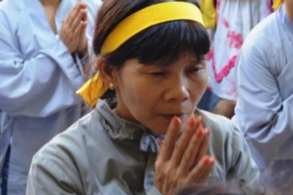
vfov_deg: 12.3
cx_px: 38
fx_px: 895
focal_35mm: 110
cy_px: -9
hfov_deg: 18.3
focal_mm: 34
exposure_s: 1/30
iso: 400
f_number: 5
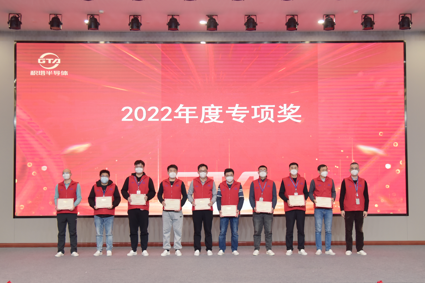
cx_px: 212
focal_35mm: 35
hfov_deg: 54.4
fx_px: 413
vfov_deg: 37.8
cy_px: 142
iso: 1000
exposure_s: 1/125
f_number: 4
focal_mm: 35
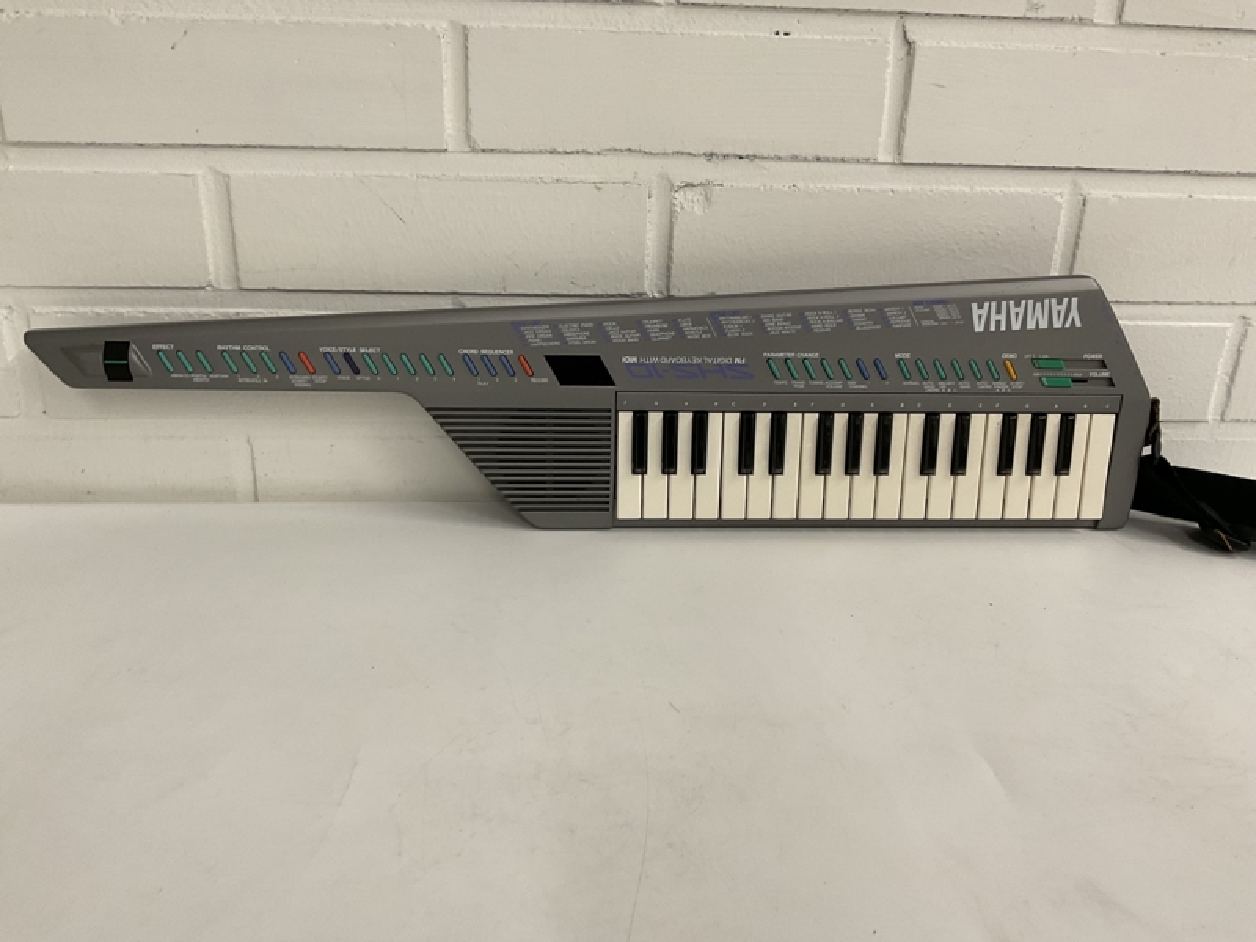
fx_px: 1052
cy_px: 471
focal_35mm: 29
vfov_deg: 48.2
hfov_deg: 61.7
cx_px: 628
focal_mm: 3
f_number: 1.8
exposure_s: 1/50
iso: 80
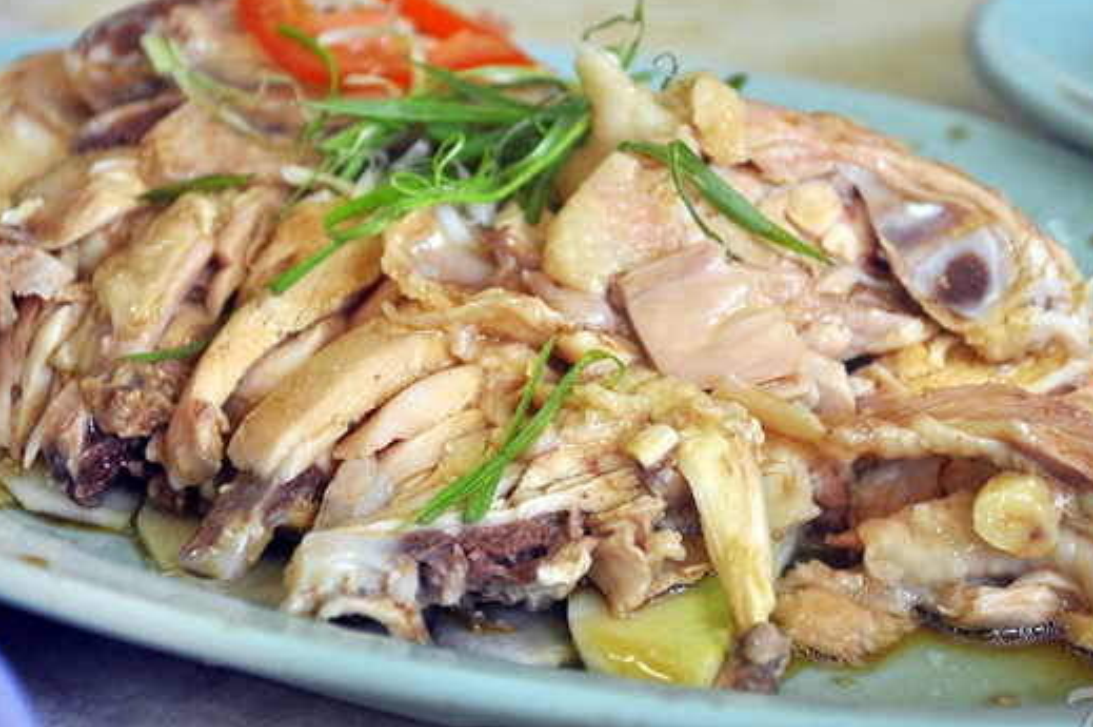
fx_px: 3306
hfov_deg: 18.8
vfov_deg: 12.5
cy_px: 308
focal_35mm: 109
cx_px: 661
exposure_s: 1/60
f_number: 5
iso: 250
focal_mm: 58
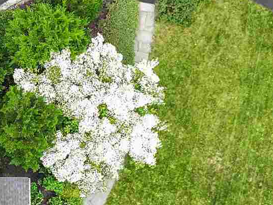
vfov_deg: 10.8
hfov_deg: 13.8
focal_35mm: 136
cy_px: 213
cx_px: -107
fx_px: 1072
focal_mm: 12.29
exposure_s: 1/160
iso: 100
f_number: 2.8
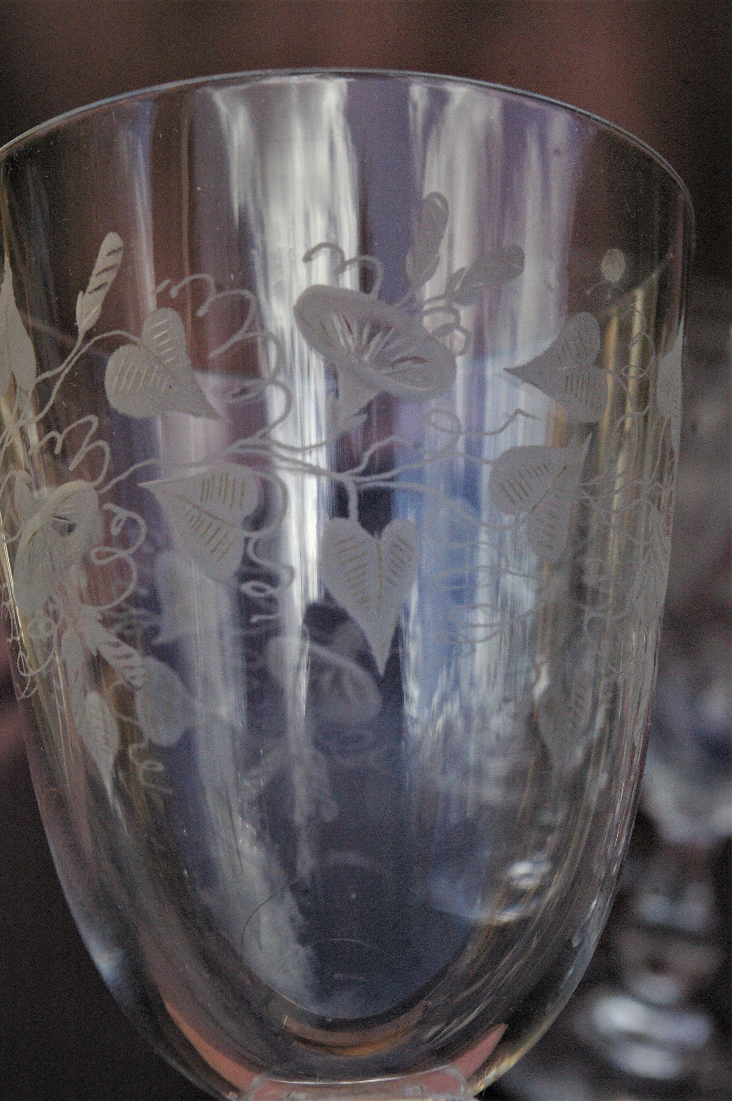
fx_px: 1192
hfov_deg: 34.1
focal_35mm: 39
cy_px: 550
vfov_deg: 49.6
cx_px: 366
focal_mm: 26
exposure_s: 1/750
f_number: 8
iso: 1600
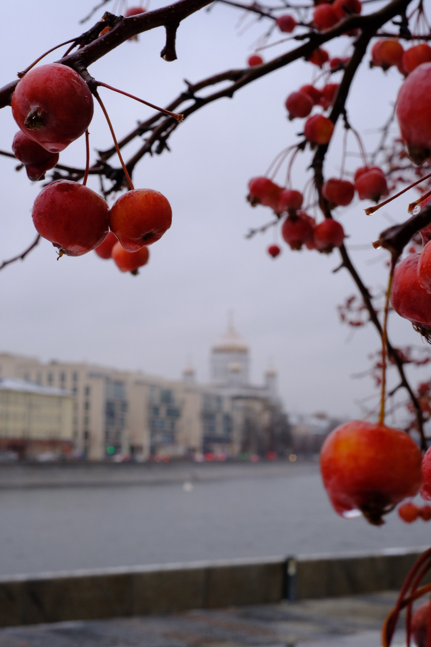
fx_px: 952
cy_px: 324
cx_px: 216
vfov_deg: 37.5
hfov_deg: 25.5
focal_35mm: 53
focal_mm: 35
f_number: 16
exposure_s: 1/52
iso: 640
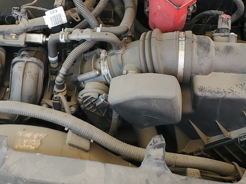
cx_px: 69
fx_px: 490
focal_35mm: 69
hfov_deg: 27.9
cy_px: 40
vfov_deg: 21.1
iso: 50
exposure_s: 1/145
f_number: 1.5
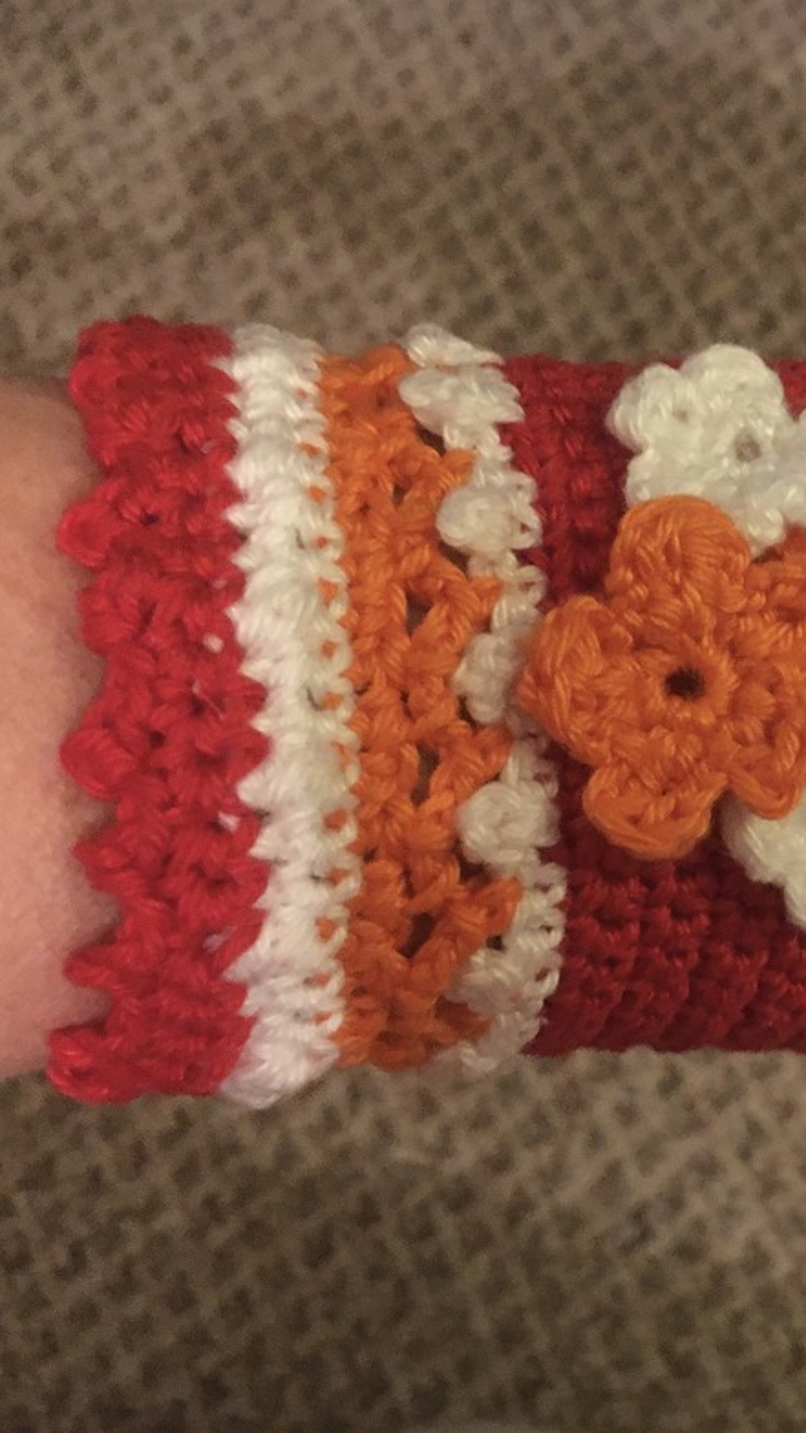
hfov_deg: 26.3
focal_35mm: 43
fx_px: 1634
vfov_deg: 47.4
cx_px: 805
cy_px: 709
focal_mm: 4.15
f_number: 2.2
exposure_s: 1/17
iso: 500
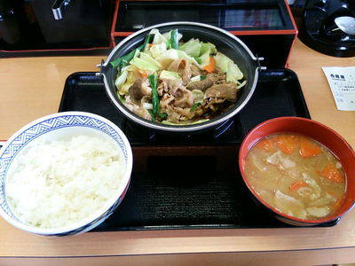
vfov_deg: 46.8
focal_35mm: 30
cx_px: 178
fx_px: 308
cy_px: 133
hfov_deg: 60.0
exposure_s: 1/50
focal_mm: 4.06
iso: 80
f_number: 1.94
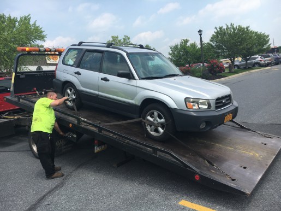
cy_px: 106
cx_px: 140
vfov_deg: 48.2
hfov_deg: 61.7
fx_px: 235
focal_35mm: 29
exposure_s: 1/1570
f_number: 2.2
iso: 25
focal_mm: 4.15
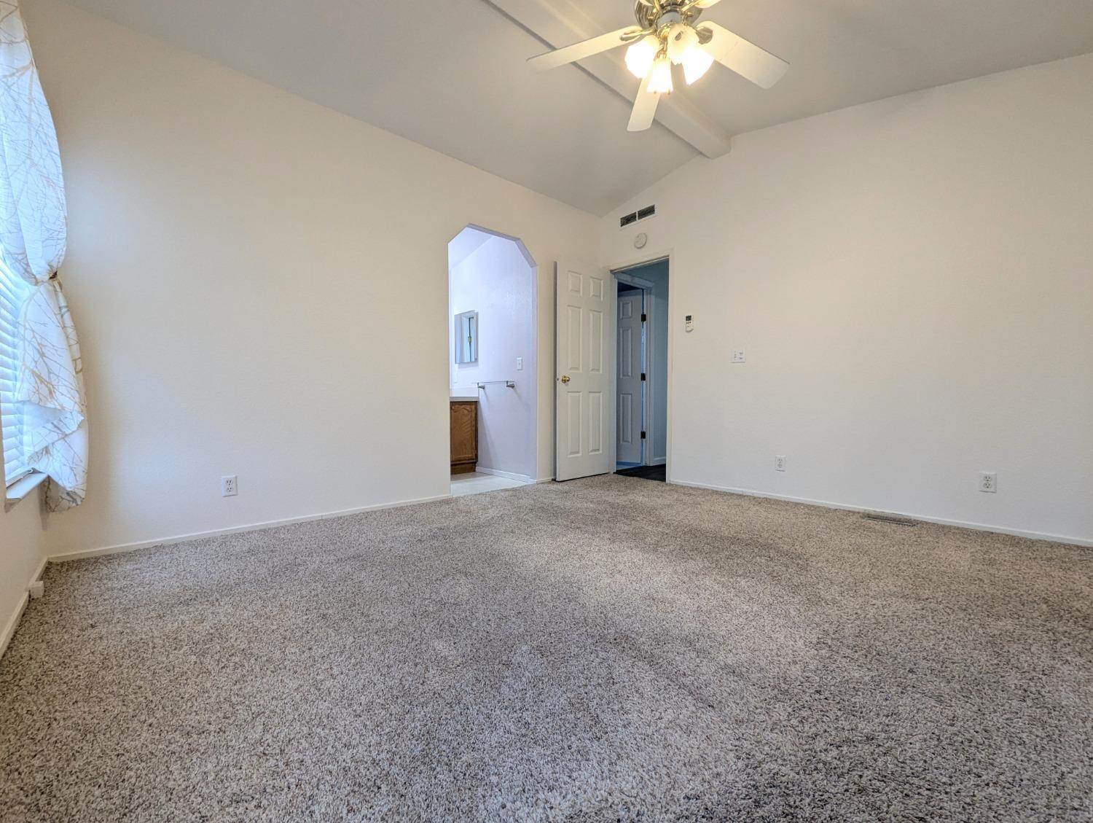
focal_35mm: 13
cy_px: 412
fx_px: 411
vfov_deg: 90.0
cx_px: 546
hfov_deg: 106.1
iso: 39
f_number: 2.2
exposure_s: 1/20
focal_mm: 1.95
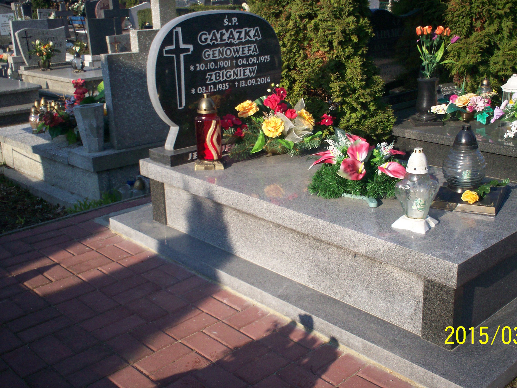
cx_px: 293
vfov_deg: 35.1
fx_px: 612
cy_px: 172
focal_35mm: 41
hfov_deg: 45.7
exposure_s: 1/386
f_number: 4.5
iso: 100
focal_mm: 6
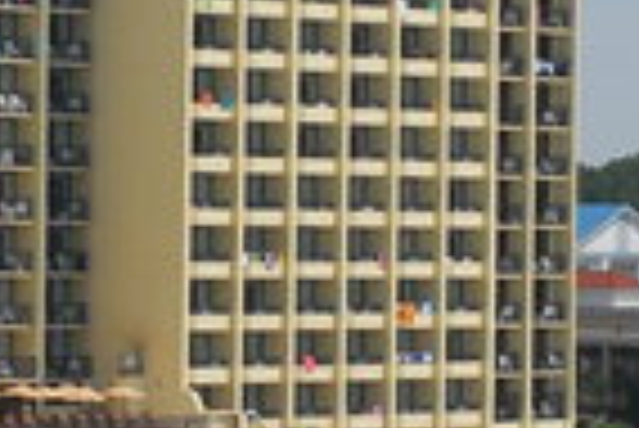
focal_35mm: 287
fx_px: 5099
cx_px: 594
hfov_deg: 7.1
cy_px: 223
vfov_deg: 4.8
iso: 200
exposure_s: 1/750
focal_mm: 34
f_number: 6.7
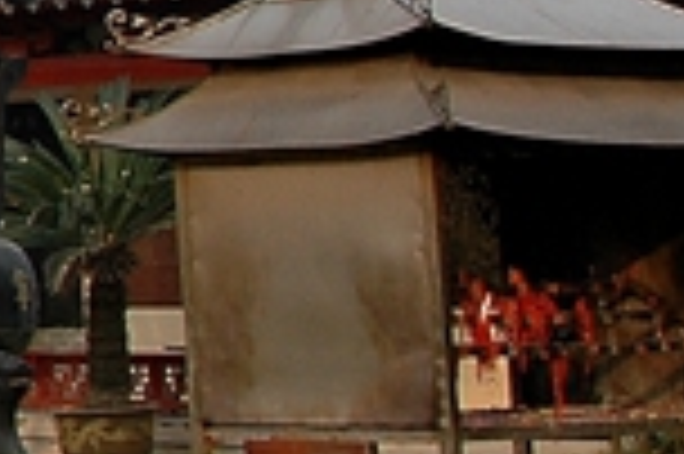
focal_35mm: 324
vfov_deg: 4.2
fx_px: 6149
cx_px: -1395
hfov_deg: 5.9
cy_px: -101
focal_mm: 32
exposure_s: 1/200
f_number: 5.6
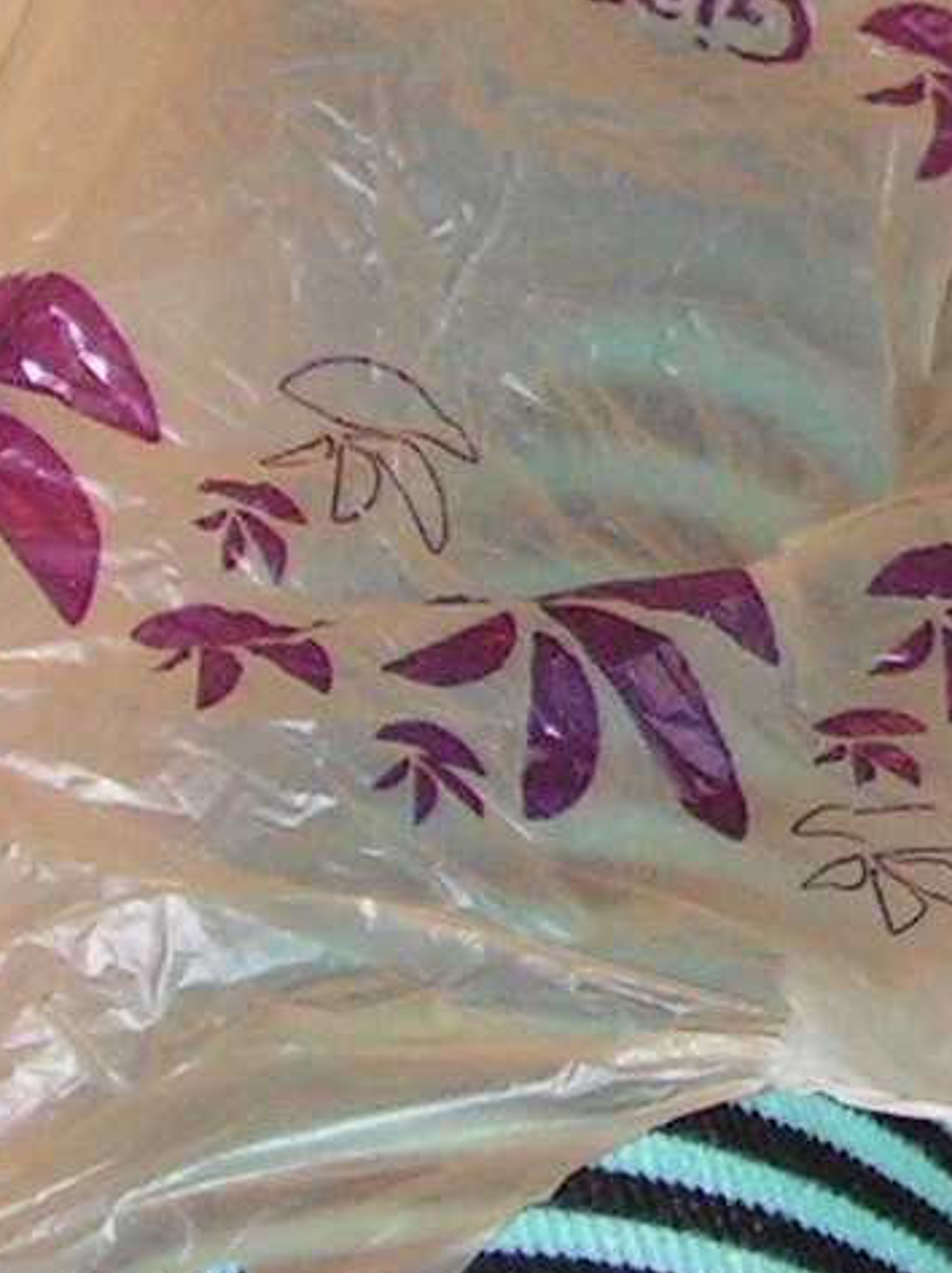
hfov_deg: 9.4
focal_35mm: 156
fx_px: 5728
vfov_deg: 12.5
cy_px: 43
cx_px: 1086
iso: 200
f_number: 3.2
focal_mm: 6
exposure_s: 1/40
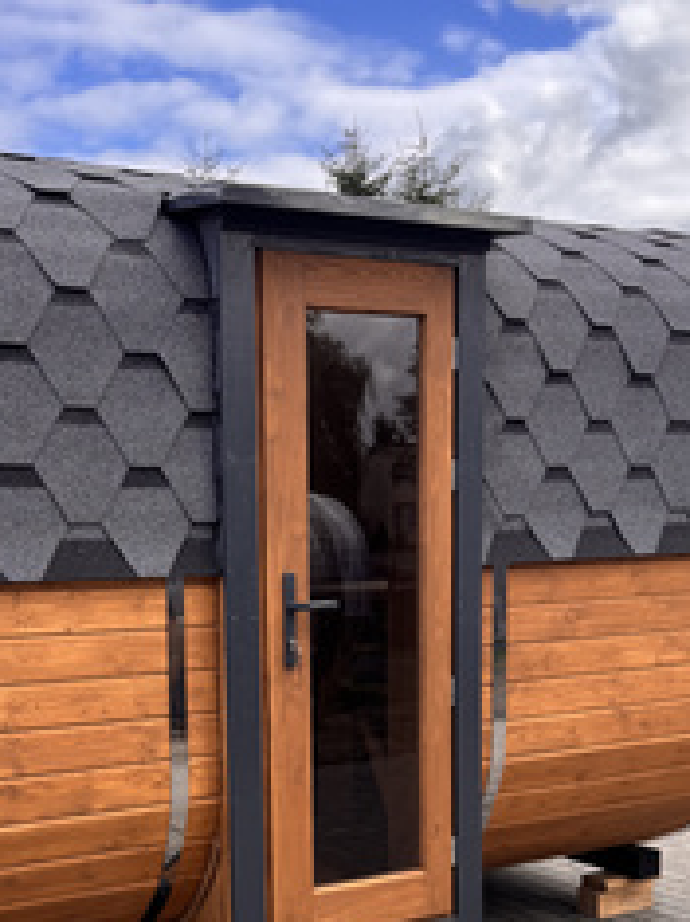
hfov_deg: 31.1
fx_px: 1224
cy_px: 694
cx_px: 204
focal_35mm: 46
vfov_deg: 40.1
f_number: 1.78
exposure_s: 1/938
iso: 80
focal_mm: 6.76
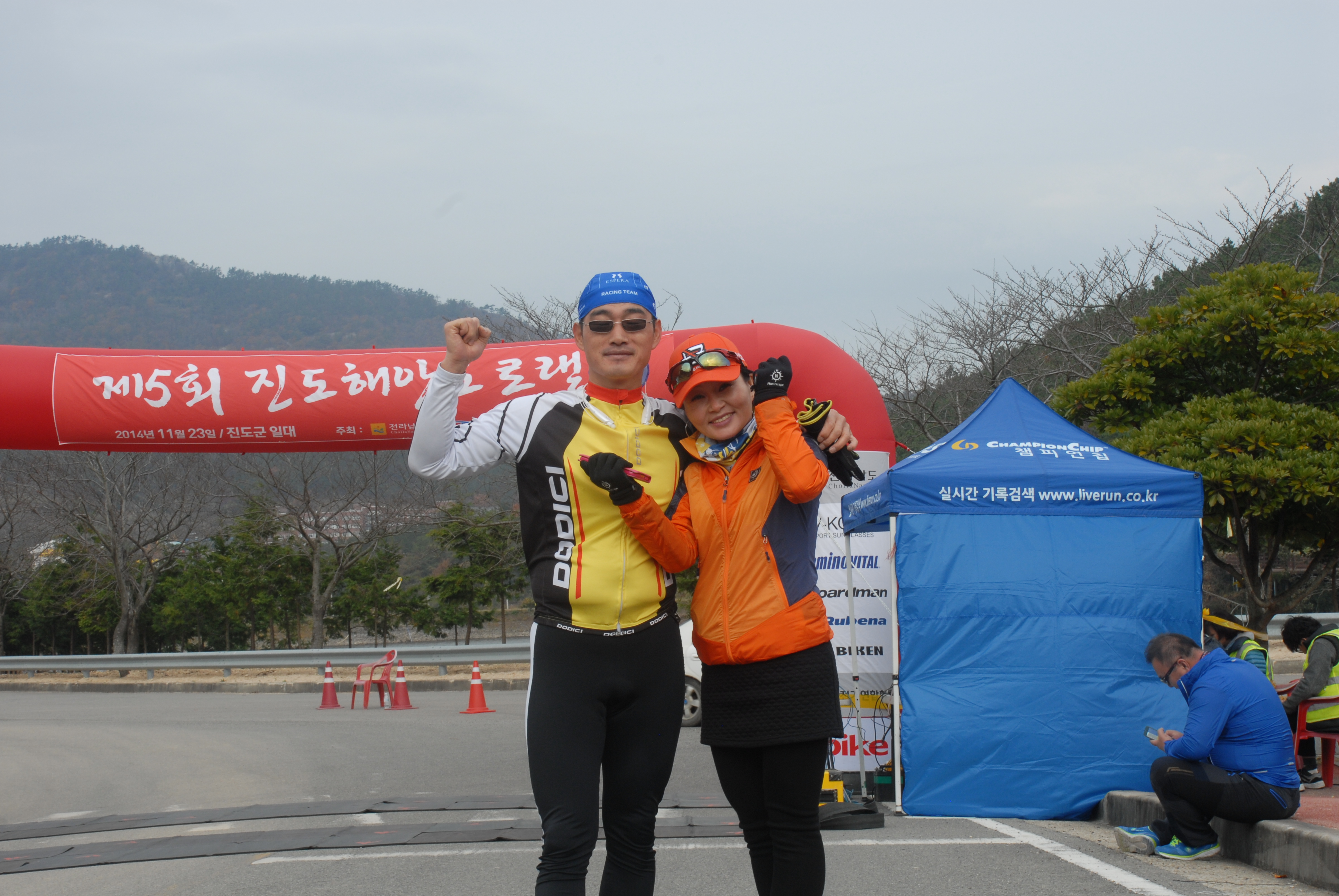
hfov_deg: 30.5
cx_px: 670
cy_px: 448
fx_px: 2458
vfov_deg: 20.7
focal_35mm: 66
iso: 200
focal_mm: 44
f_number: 14
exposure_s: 1/100
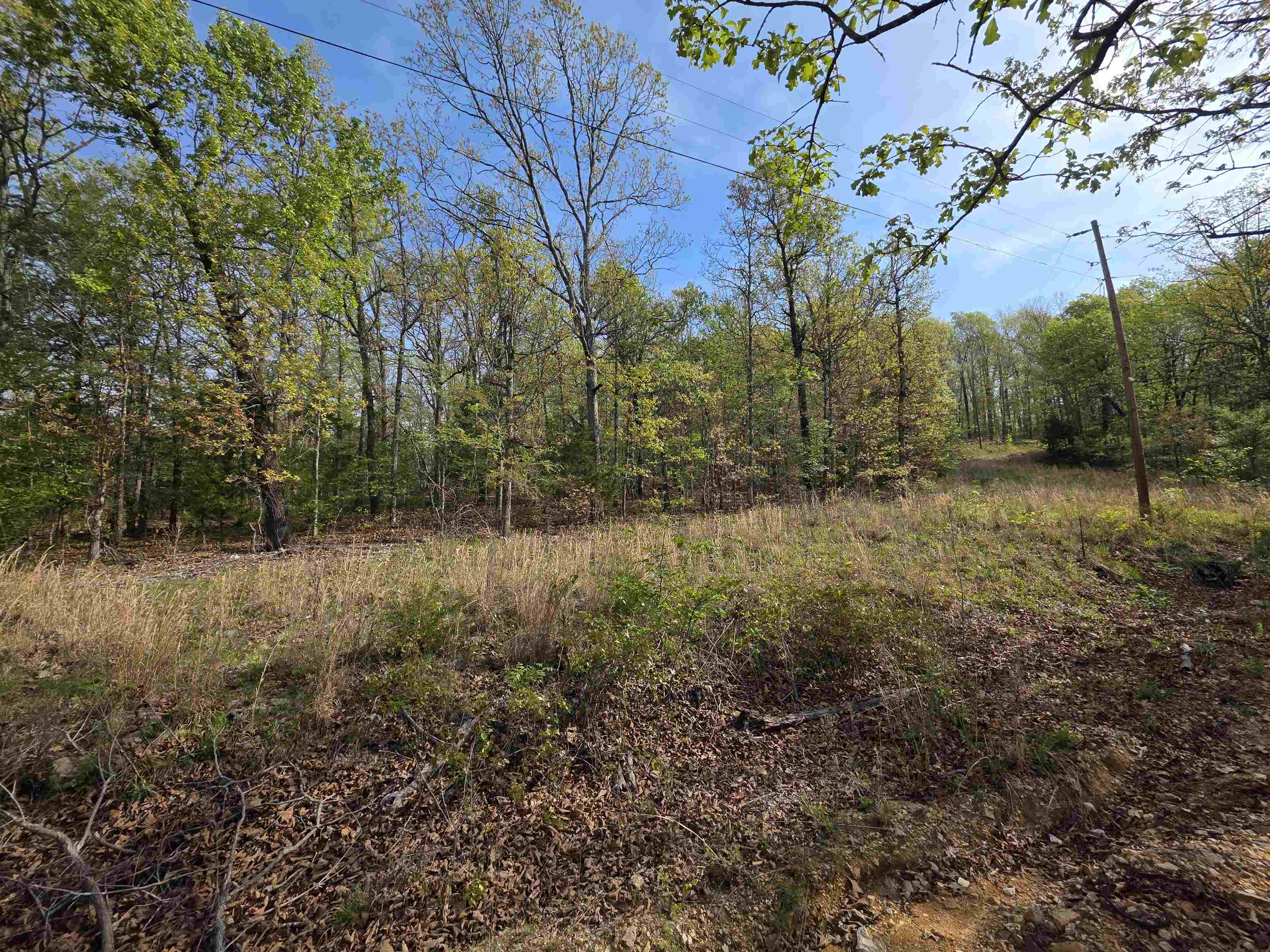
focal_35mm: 13
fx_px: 477
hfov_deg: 106.2
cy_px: 476
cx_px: 635
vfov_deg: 89.9
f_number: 1.9
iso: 40
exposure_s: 1/1202
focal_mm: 2.2
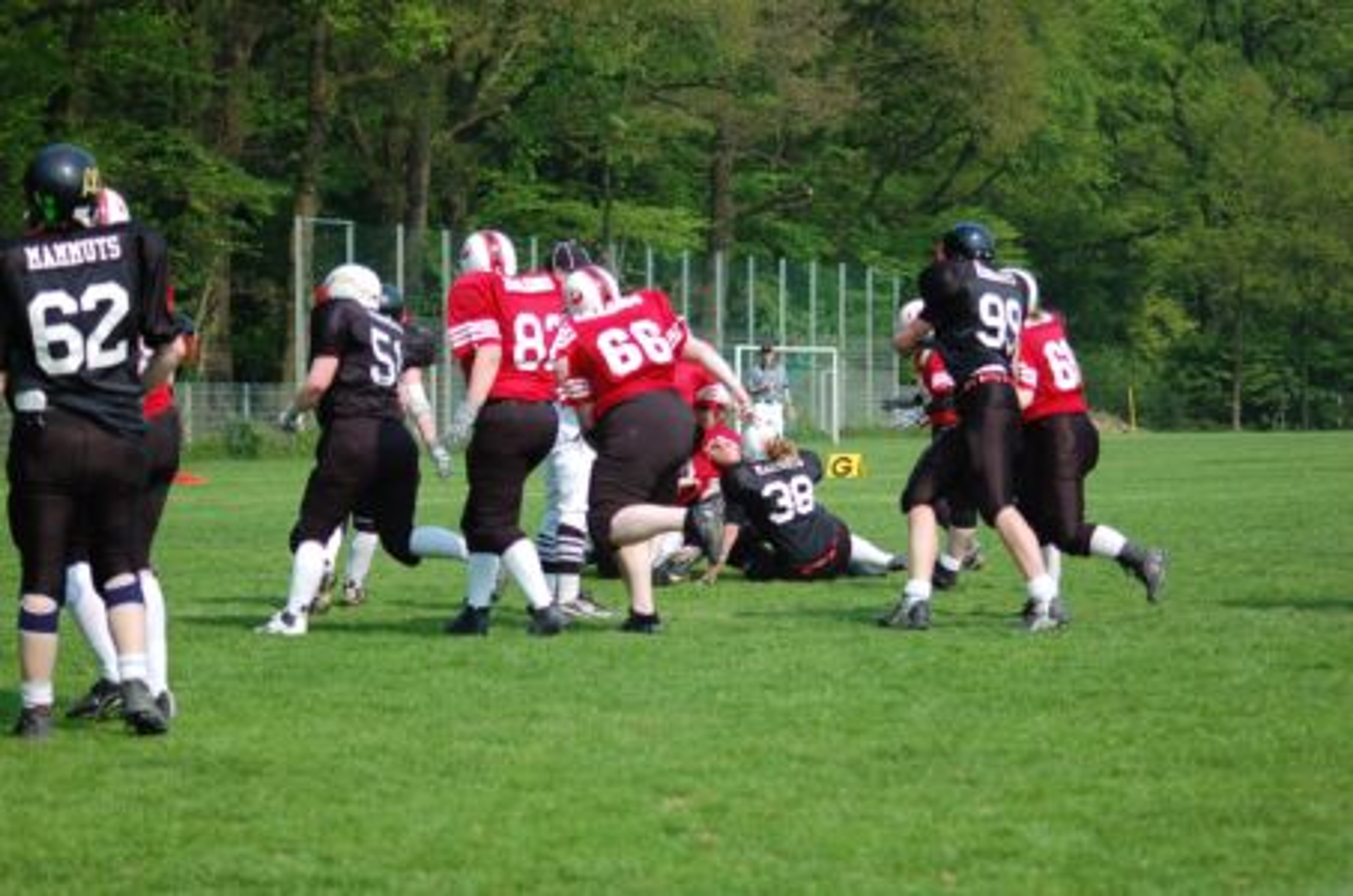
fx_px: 3938
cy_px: 448
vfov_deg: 13.0
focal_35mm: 105
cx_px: 676
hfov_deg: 19.5
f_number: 4.5
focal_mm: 70
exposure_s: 1/1000
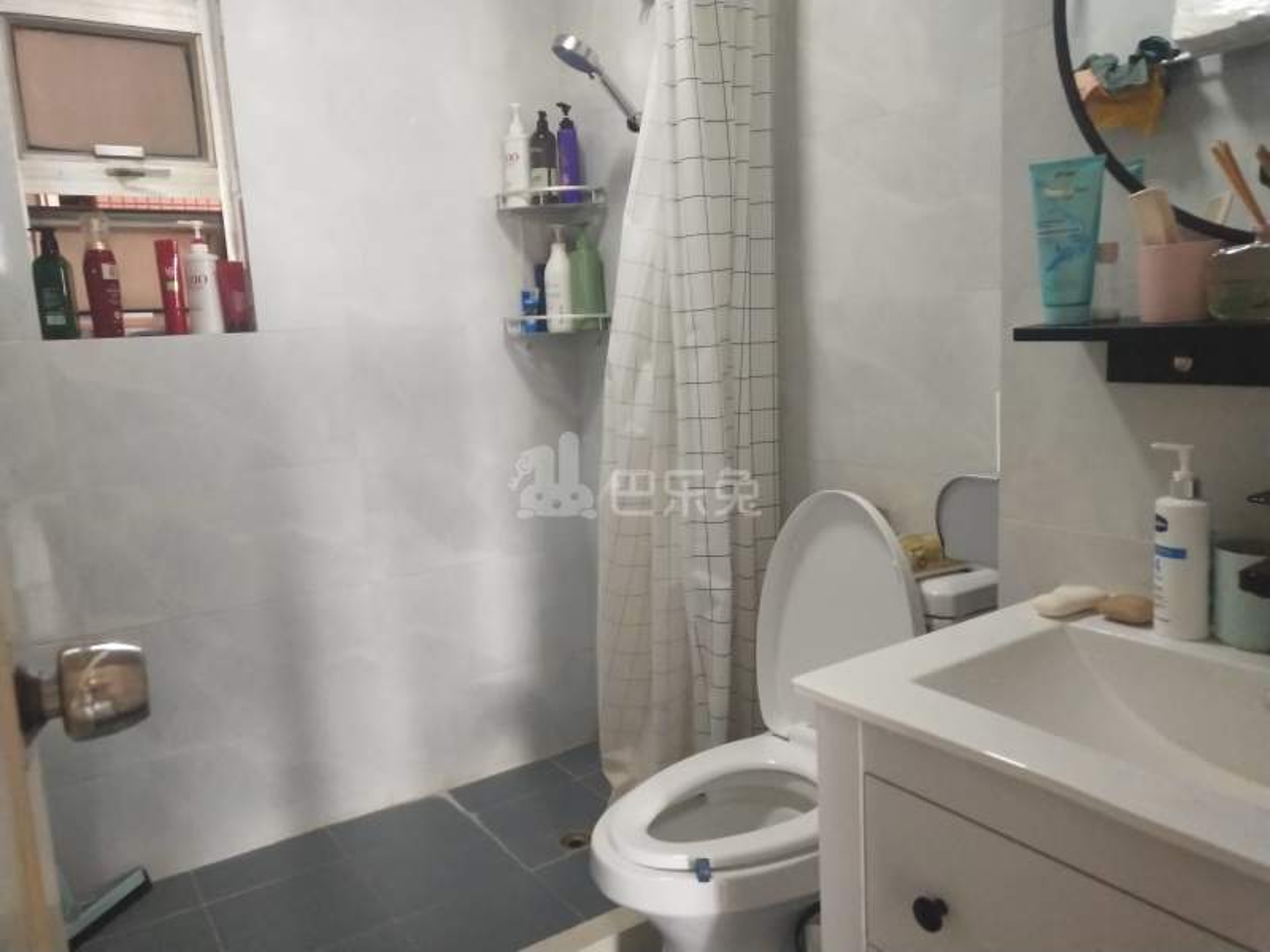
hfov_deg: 60.0
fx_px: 1101
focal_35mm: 30
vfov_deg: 46.8
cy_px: 476
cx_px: 635
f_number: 1.8
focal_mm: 3.95
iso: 423
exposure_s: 1/50
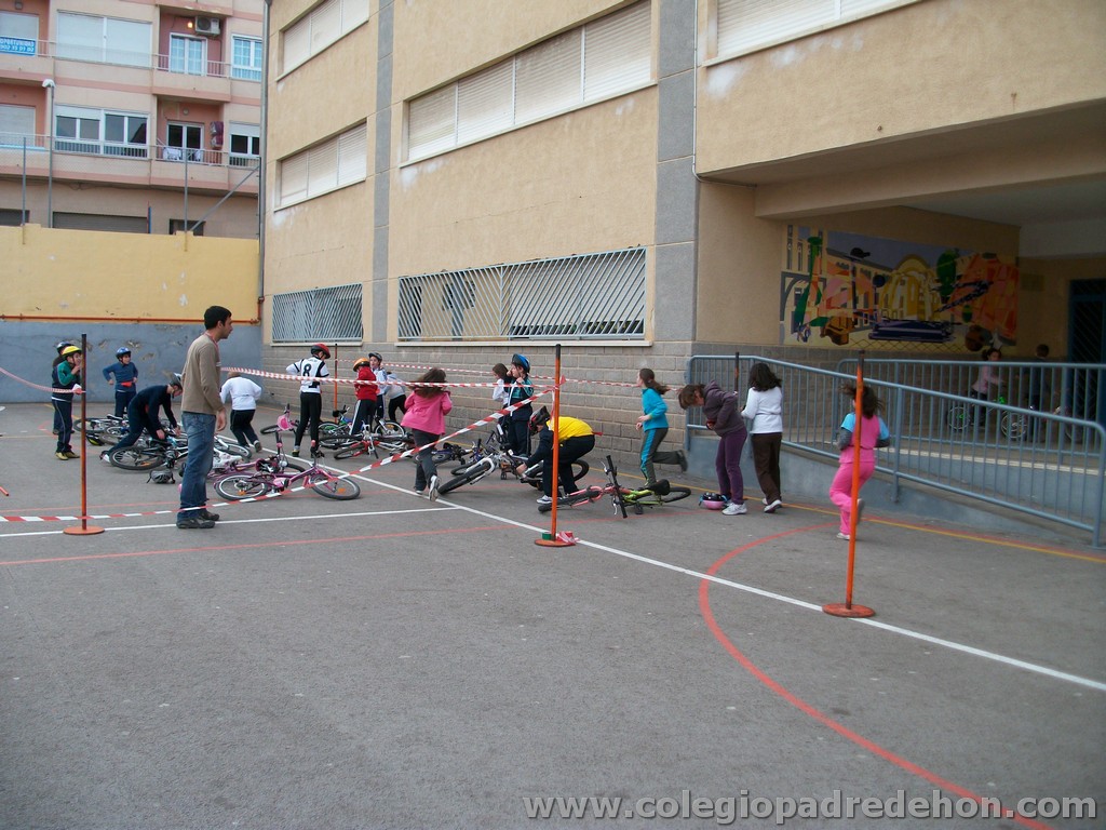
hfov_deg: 58.4
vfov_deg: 45.4
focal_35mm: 31
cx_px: 553
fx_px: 990
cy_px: 415
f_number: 2.9
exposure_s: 1/125
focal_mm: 5.7
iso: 83
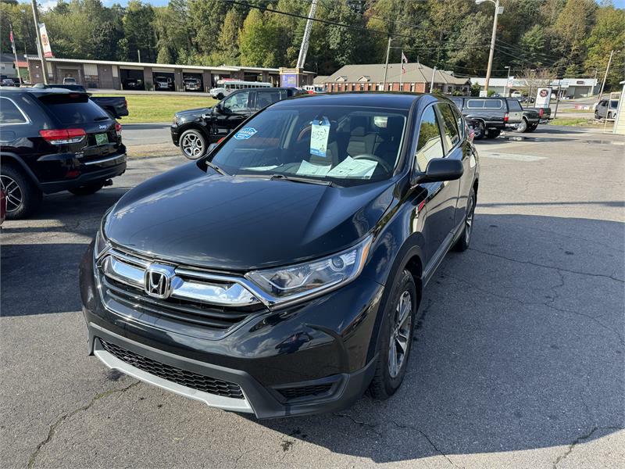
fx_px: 433
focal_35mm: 24
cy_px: 234
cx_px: 312
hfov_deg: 71.6
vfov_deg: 56.8
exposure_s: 1/1261
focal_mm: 6.76
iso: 80
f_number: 1.78
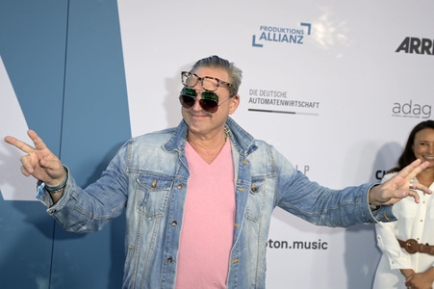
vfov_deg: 27.0
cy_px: 144
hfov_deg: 39.6
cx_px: 217
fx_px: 602
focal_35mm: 50
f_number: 6.3
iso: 500
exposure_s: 1/250
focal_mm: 50
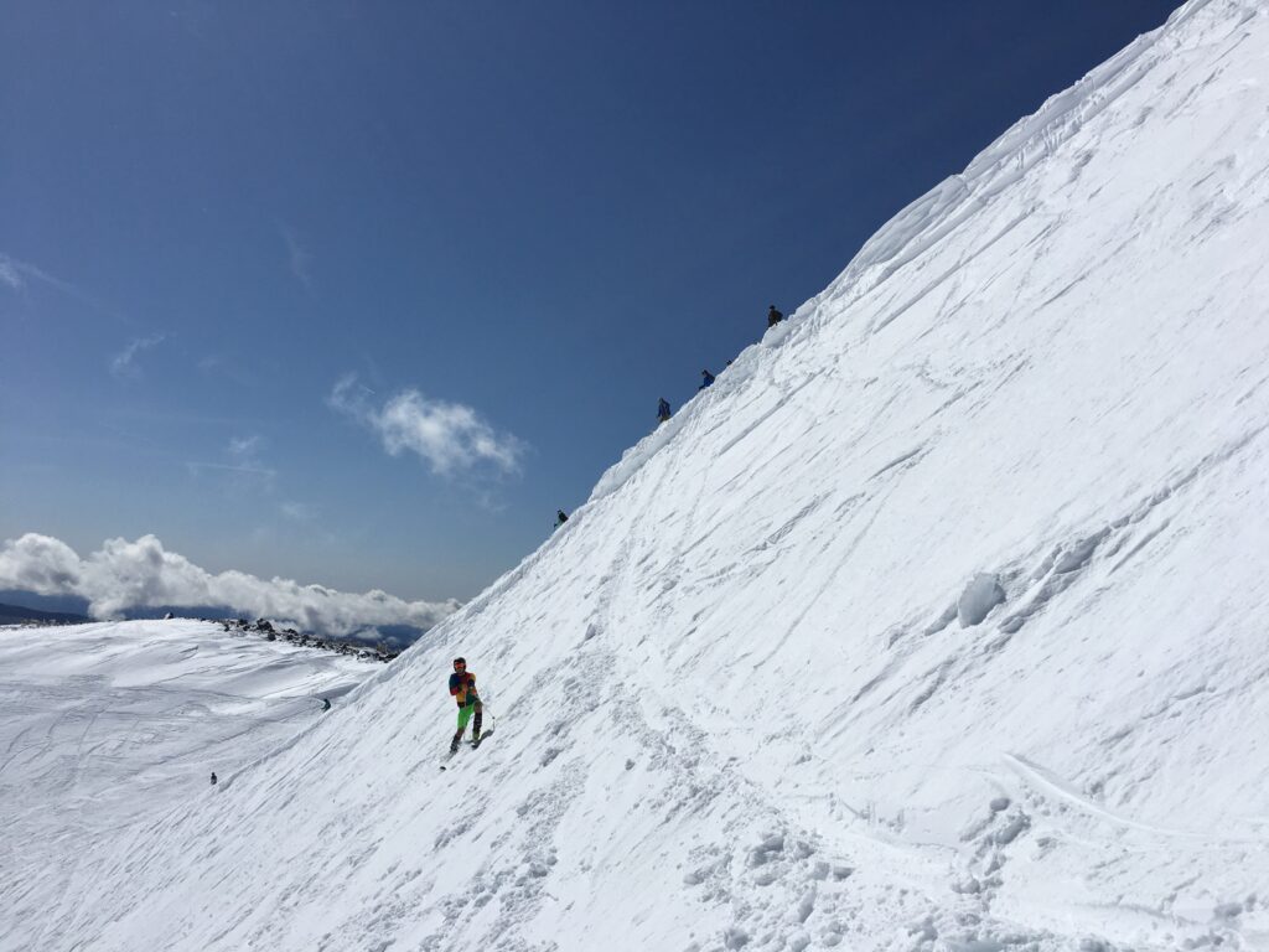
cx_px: 634
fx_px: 1063
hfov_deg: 61.7
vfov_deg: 48.2
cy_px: 476
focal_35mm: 29
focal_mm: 4.15
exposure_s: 1/9615
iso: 25
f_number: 2.2
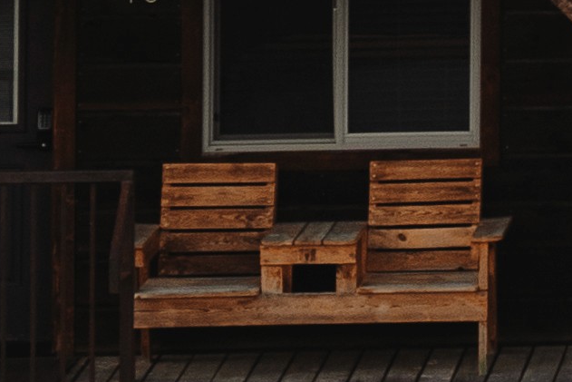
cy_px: -438
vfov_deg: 3.6
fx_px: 5928
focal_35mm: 373
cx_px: 2010
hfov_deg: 5.1
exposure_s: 1/200
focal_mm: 35
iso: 125
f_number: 2.8
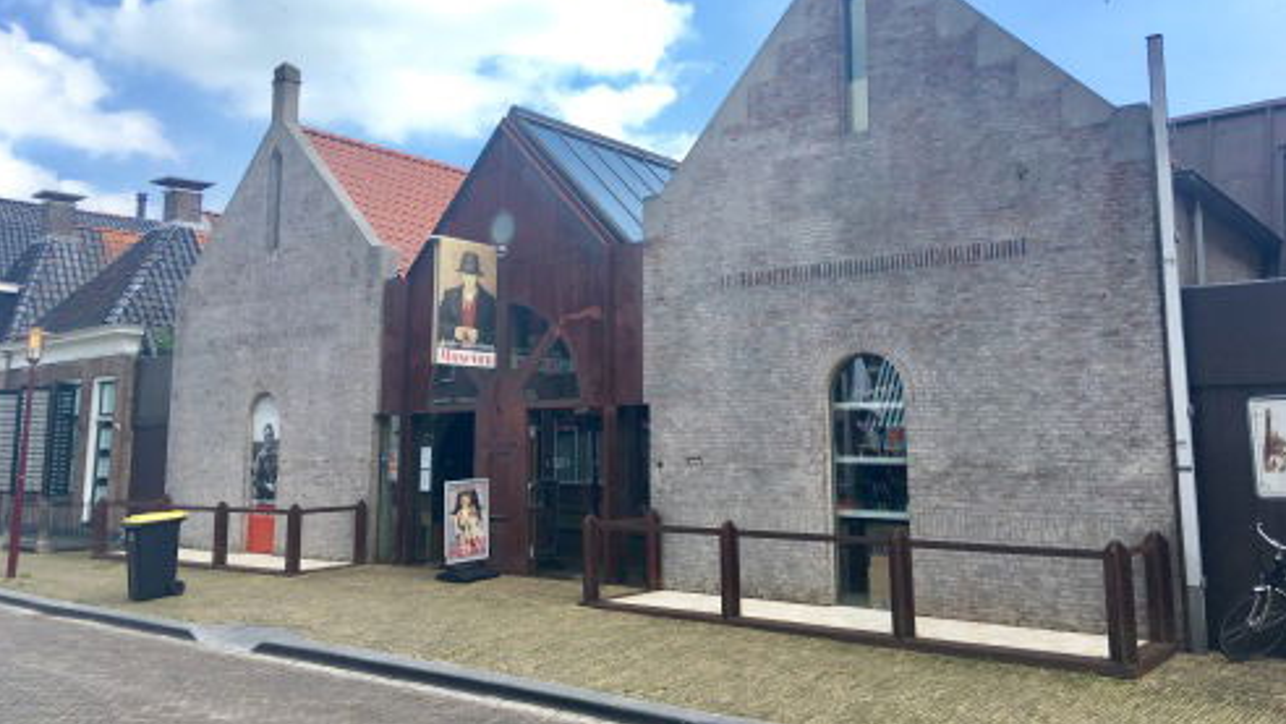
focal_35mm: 32
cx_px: 646
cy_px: 294
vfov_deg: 36.6
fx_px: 1091
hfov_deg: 61.0
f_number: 2.2
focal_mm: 4.15
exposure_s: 1/810
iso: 25
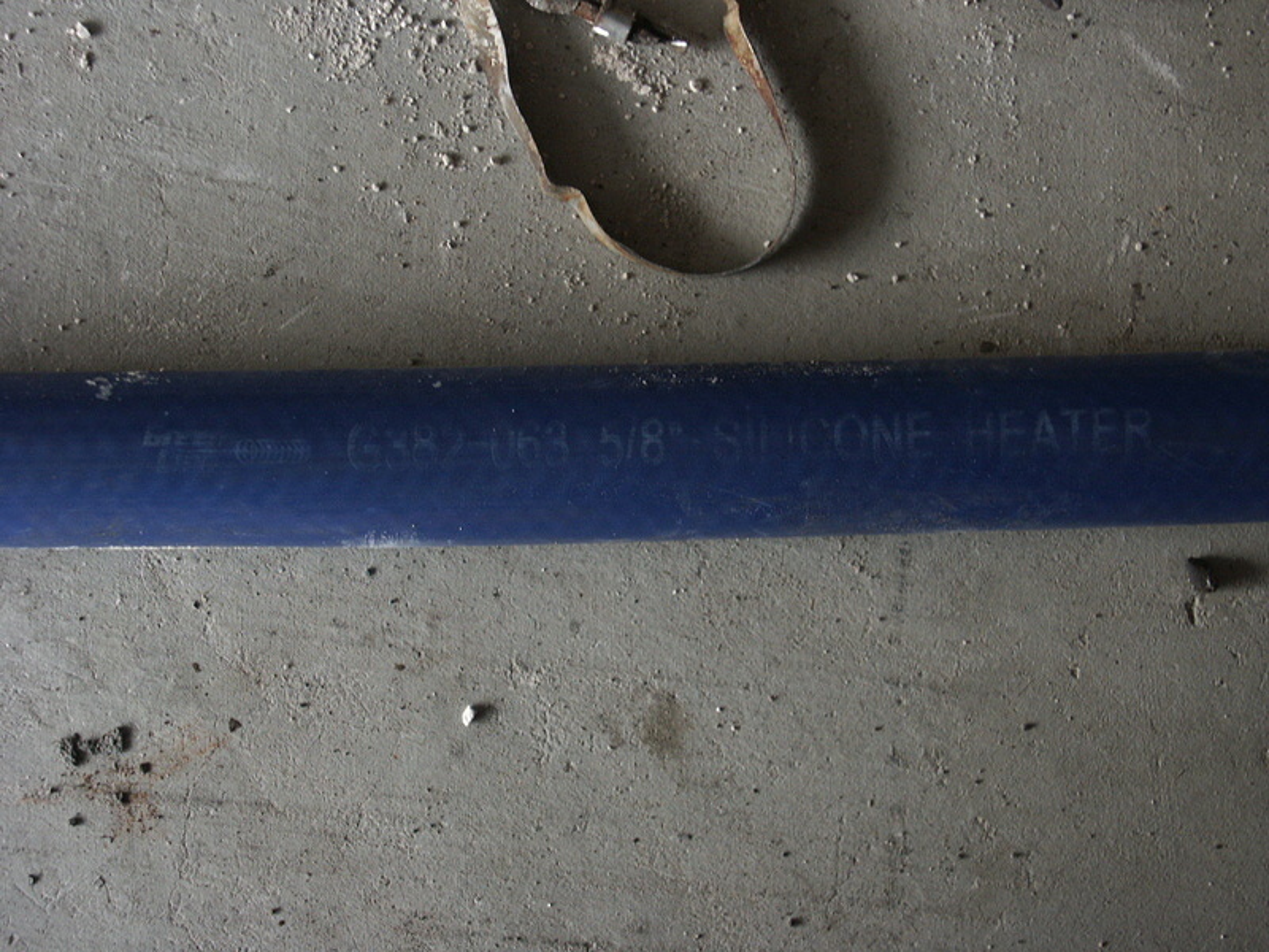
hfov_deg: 23.0
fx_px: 3116
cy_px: 476
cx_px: 634
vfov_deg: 17.4
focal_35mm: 85
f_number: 3.5
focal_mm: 21.08
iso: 100
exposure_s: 1/30
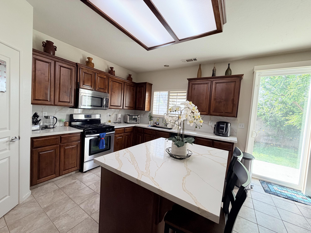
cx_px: 156
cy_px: 116
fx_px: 126
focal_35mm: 14
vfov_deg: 85.7
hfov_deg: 102.1
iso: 125
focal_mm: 2.22
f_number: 2.2
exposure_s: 1/120
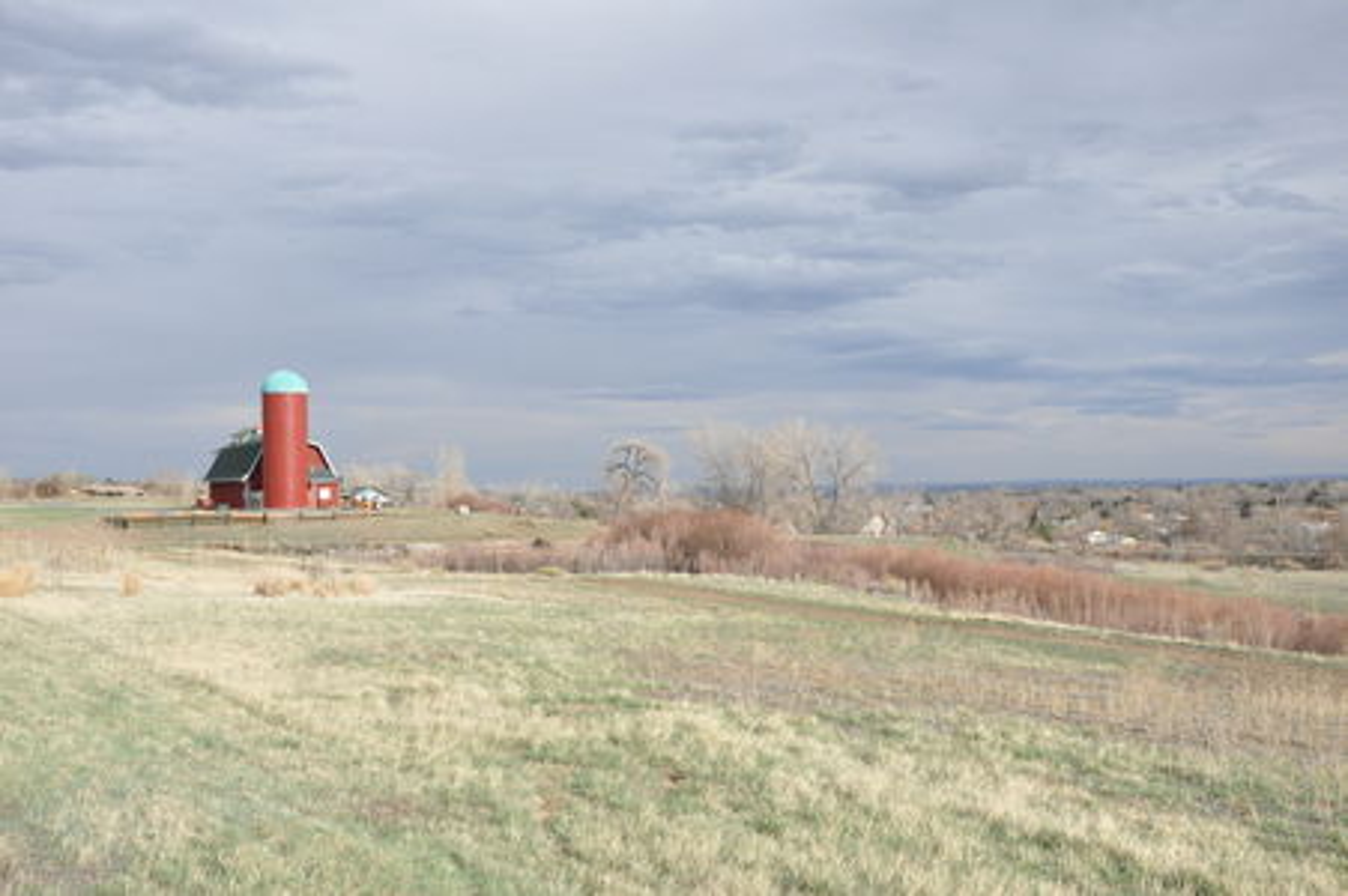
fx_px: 1571
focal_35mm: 42
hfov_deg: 46.4
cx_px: 674
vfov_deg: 31.8
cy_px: 448
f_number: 8
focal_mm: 28
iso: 1600
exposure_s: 1/4000
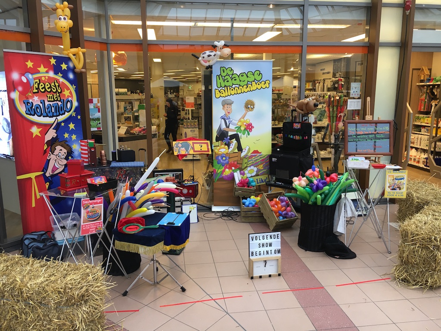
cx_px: 220
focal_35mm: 29
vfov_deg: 48.2
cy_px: 166
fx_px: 369
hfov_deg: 61.7
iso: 25
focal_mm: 4.15
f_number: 2.2
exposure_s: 1/33
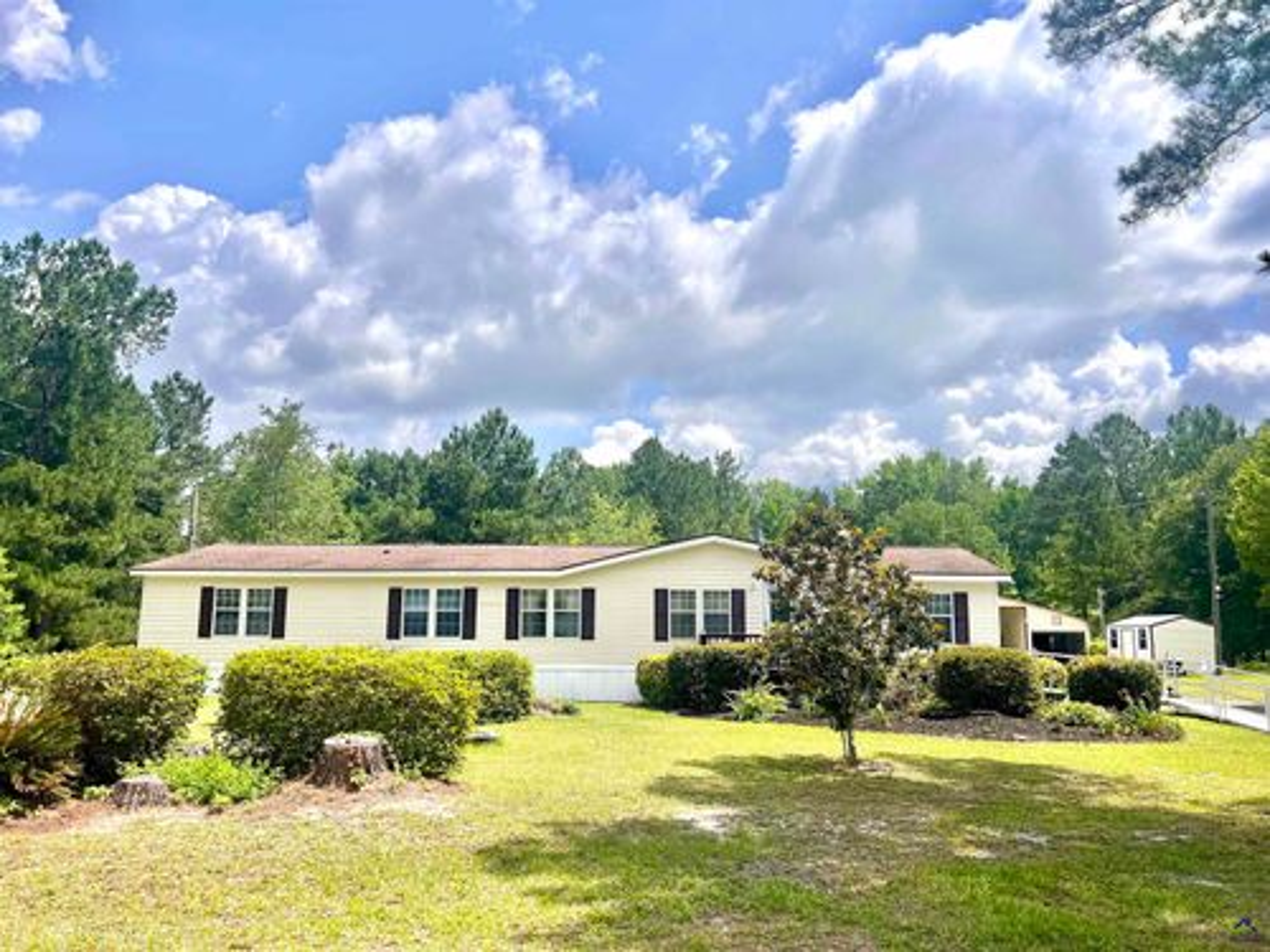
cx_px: 635
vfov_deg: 53.1
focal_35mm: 26
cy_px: 476
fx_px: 954
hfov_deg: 67.3
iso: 50
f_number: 1.5
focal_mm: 5.7
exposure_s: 1/8000
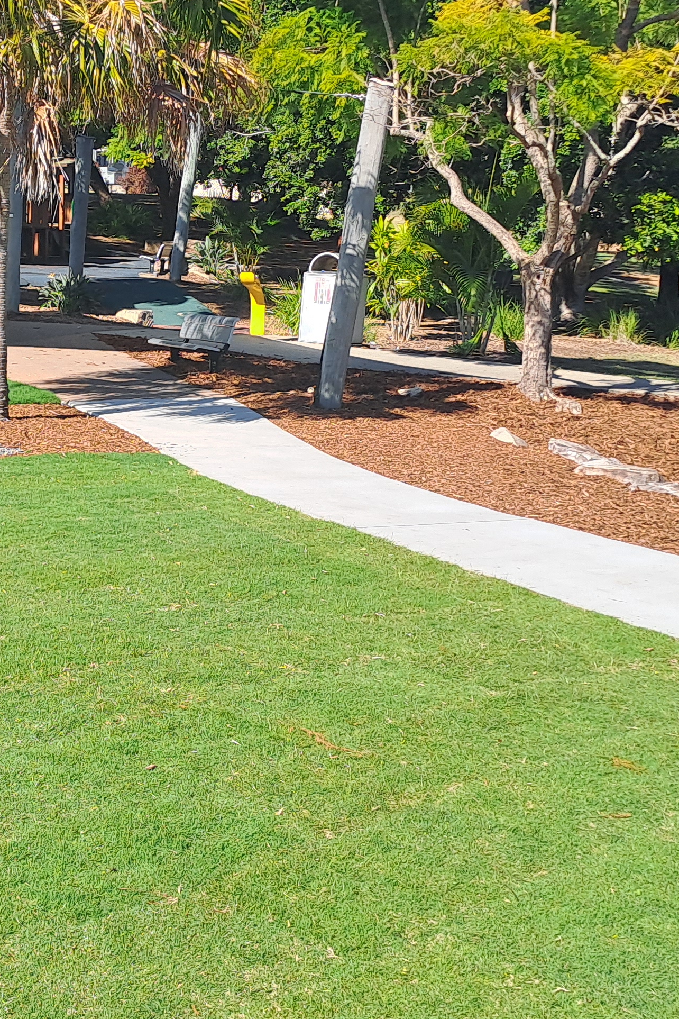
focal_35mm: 54
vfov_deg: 36.9
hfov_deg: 24.3
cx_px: 64
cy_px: 469
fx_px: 1528
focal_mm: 4.65
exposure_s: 1/957
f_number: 1.8
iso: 32
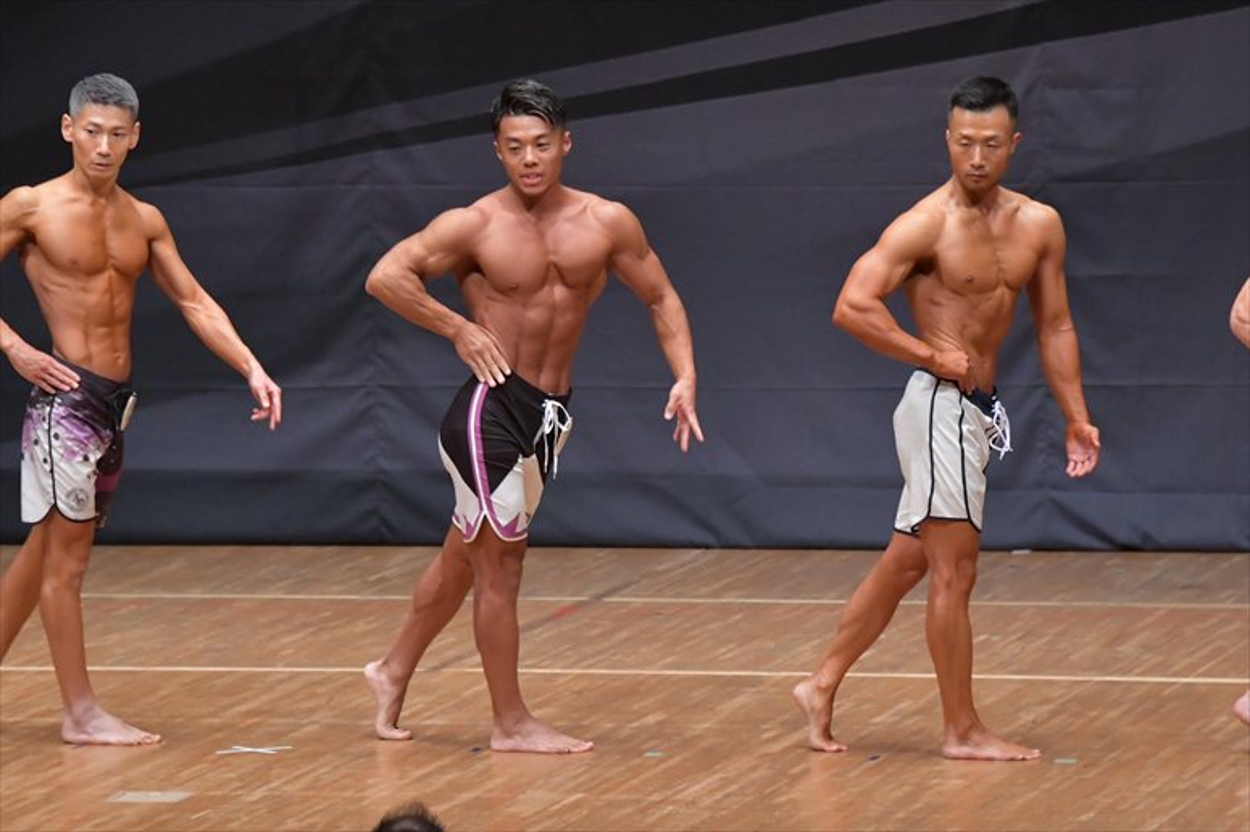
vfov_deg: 4.8
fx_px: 9891
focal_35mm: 285
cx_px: 625
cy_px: 416
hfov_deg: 7.2
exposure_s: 1/400
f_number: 5.6
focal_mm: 190
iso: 6400
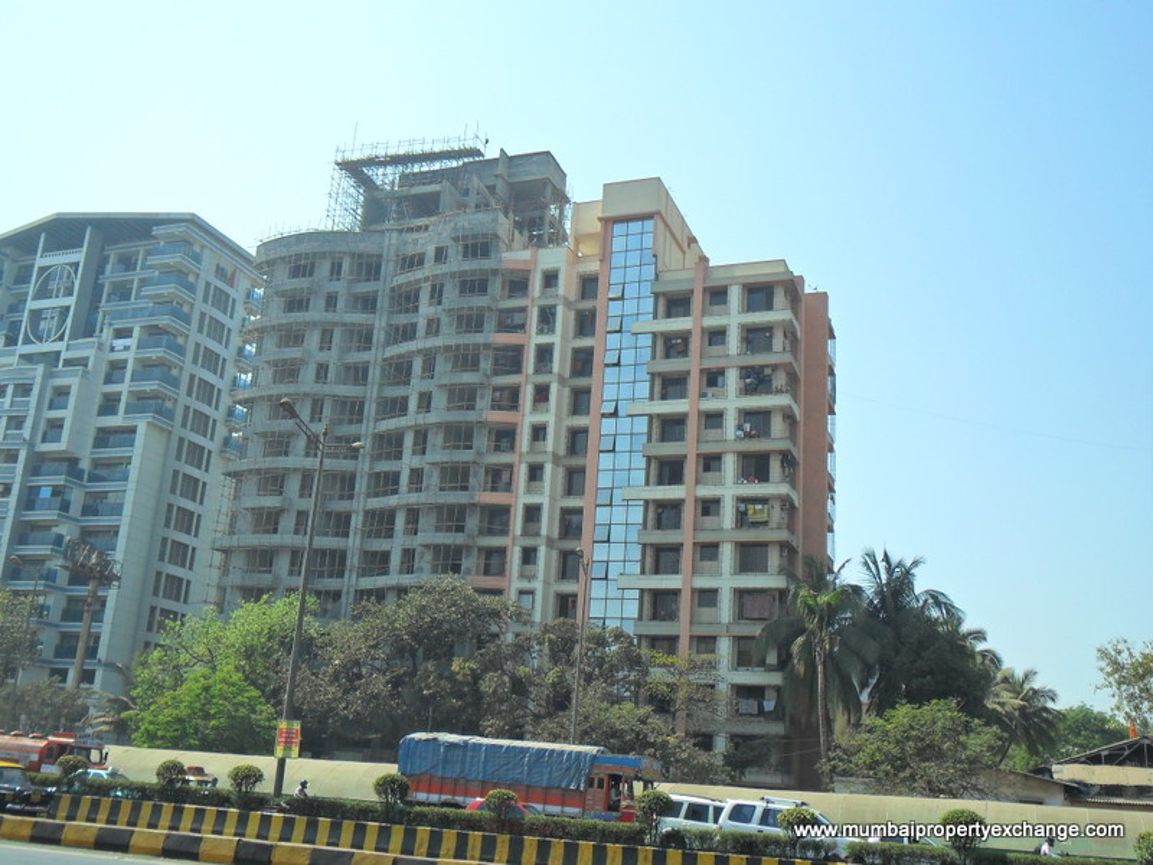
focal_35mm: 37
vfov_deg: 38.7
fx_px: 1232
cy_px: 432
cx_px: 576
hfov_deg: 50.1
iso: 100
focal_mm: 6.6
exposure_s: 1/750
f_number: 4
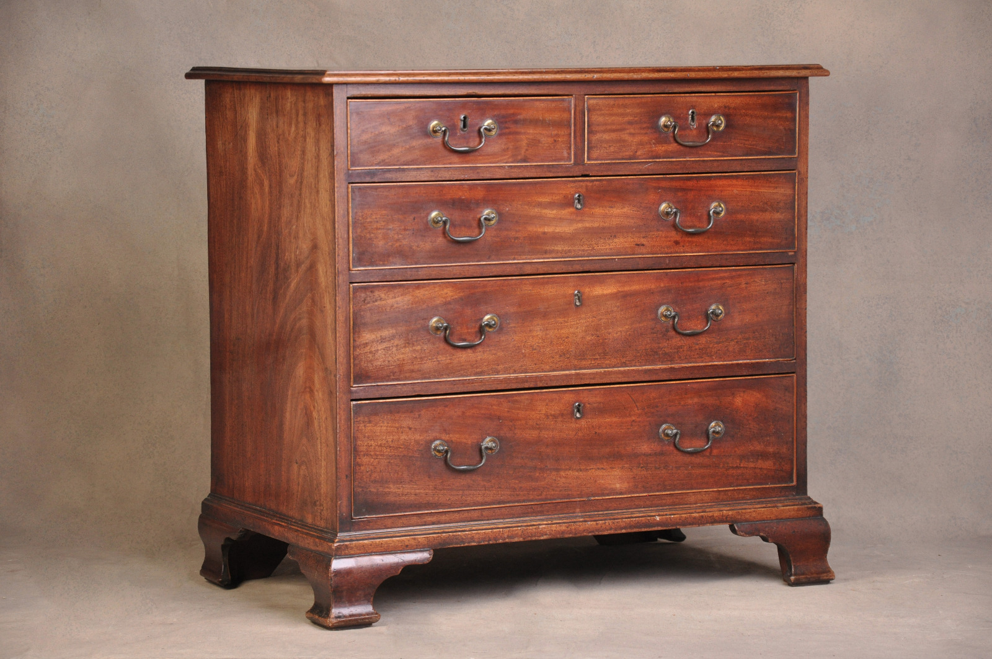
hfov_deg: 17.1
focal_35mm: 120
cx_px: 496
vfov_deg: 11.4
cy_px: 330
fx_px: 3302
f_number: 6.3
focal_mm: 80
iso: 800
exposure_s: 1/100
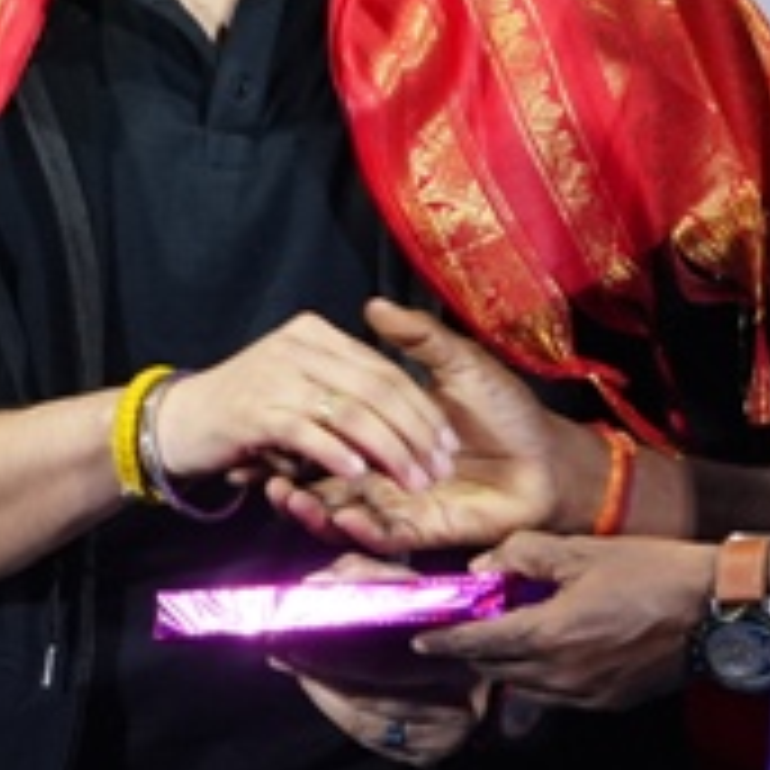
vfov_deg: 5.5
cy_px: -16
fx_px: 7927
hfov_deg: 5.5
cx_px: -27
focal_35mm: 315
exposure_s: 1/160
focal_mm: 66
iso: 1250
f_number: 4
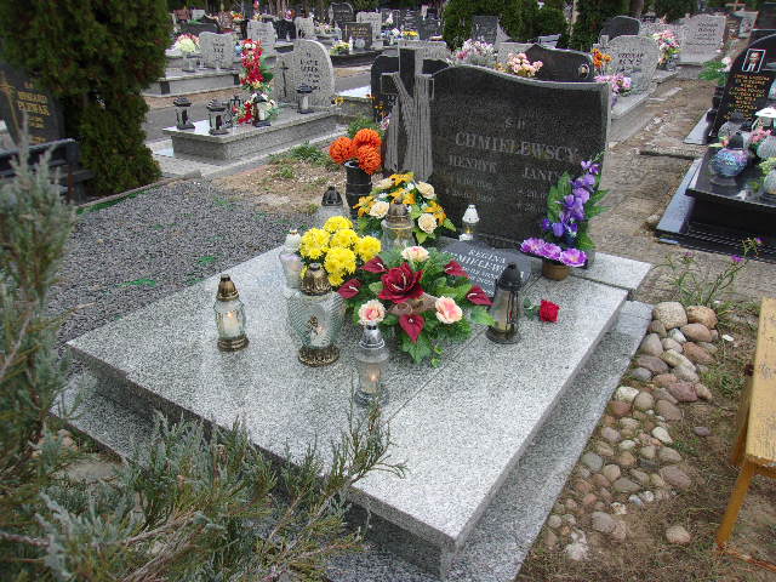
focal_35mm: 27
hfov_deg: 65.3
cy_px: 291
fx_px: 605
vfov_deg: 51.4
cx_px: 388
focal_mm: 4.9
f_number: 3
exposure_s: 1/240
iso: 80
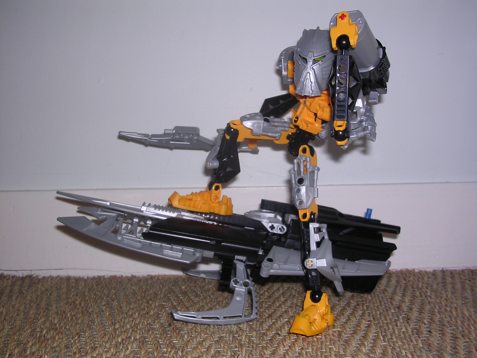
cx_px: 238
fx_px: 524
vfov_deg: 37.7
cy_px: 179
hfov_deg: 49.0
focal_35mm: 38
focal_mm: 5.8
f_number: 2.8
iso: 100
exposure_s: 1/60.1
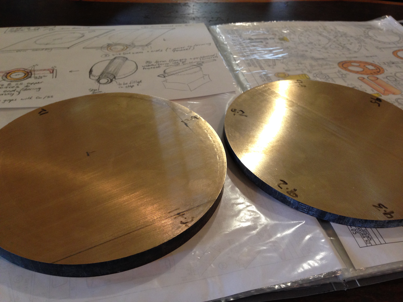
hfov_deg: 55.4
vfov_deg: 42.9
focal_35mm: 33
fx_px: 384
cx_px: 202
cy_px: 151
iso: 160
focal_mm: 4.12
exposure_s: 1/20
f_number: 2.4
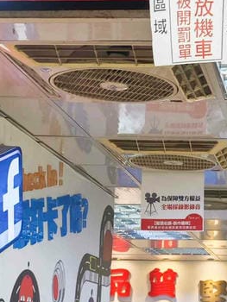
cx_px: 262
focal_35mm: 105
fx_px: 917
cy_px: 204
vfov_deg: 18.6
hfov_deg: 13.8
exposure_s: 1/121
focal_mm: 8.72
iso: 250
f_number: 2
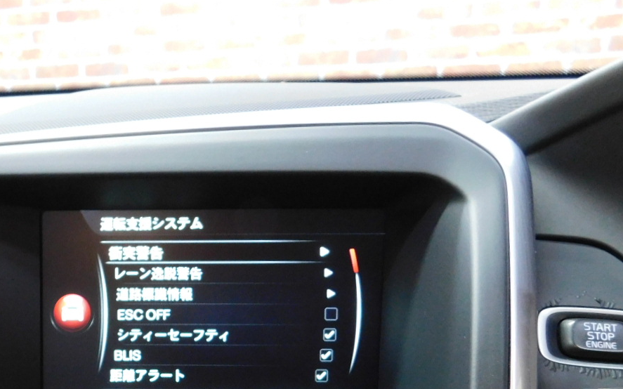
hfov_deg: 44.3
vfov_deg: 27.1
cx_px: 183
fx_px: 747
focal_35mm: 44
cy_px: 414
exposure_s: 1/10
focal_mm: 4
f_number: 3
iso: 400
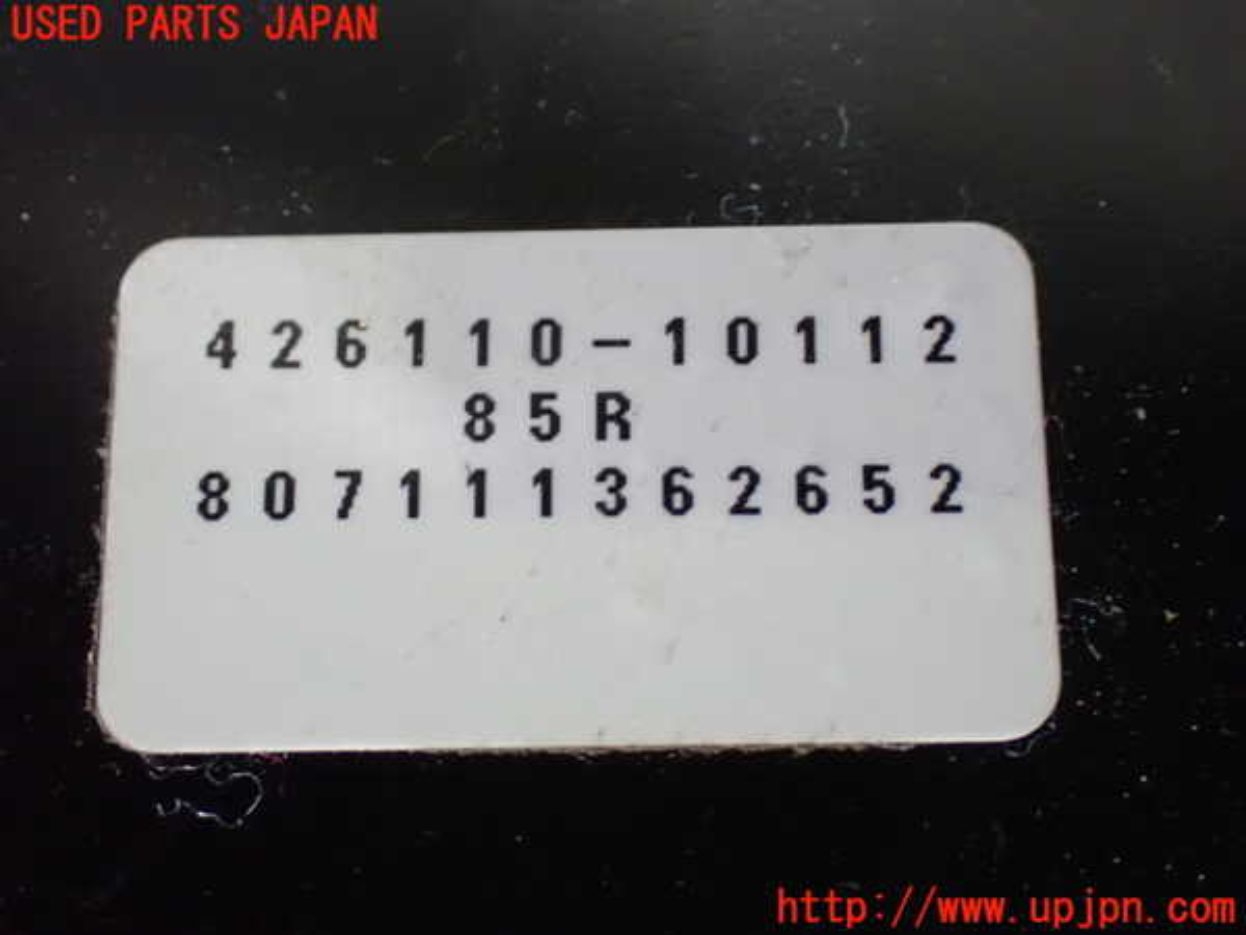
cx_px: 623
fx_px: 1800
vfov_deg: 29.1
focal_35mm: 50
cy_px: 468
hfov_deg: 38.2
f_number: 3.2
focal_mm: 9.01
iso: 1600
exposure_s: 1/40
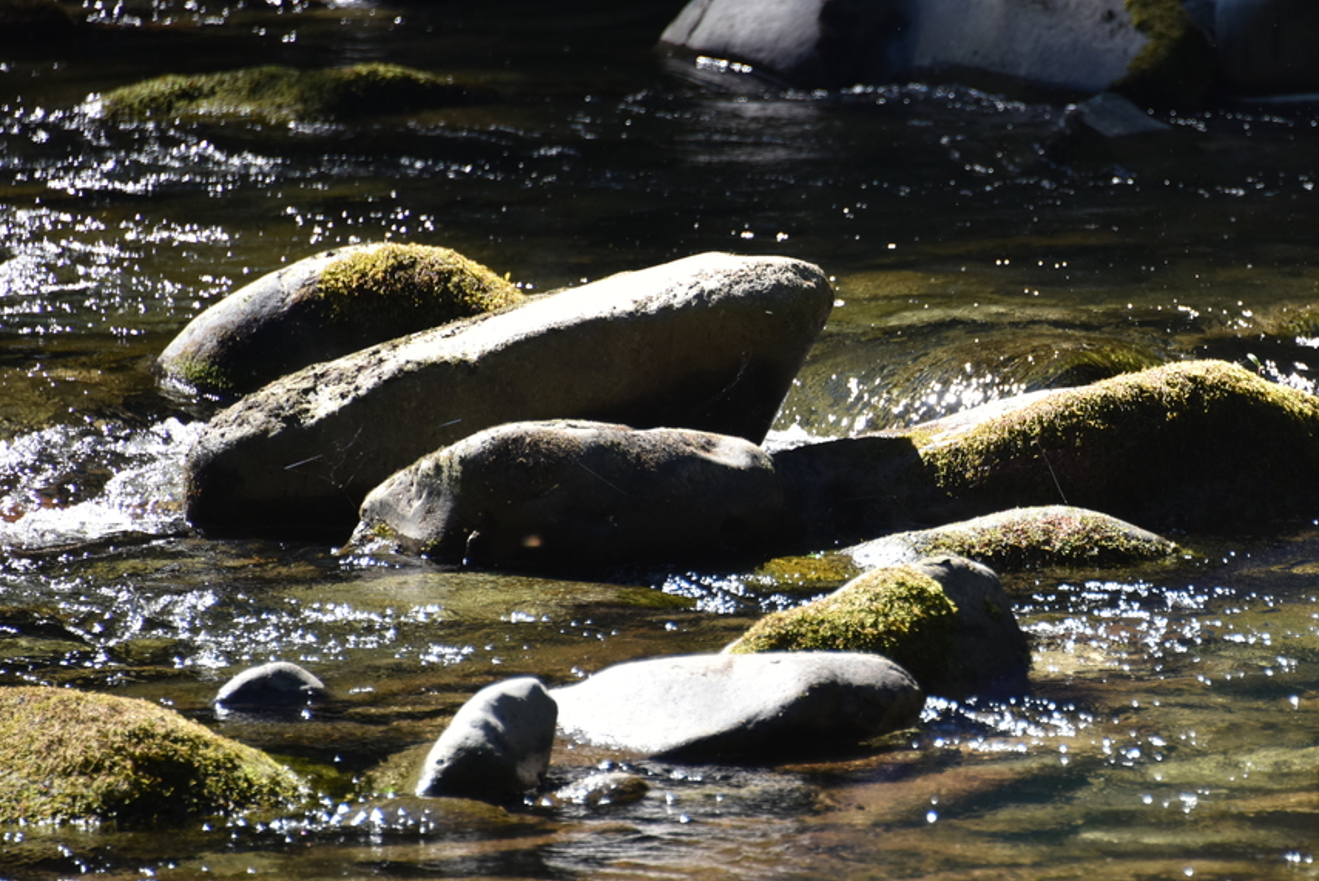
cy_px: 446
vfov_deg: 3.1
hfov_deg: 4.6
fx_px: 16458
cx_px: 983
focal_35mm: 449
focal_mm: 300
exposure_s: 1/640
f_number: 5.6
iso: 450
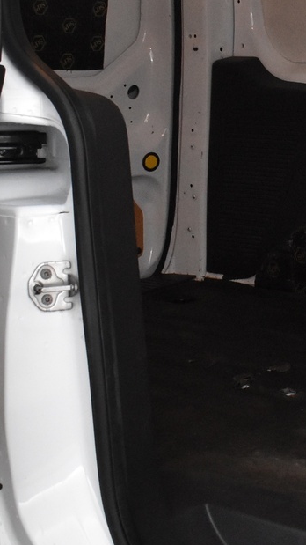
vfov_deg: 28.4
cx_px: 341
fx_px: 1068
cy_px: 187
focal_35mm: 74
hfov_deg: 15.8
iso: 3200
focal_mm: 18
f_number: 4.5
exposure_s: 1/80
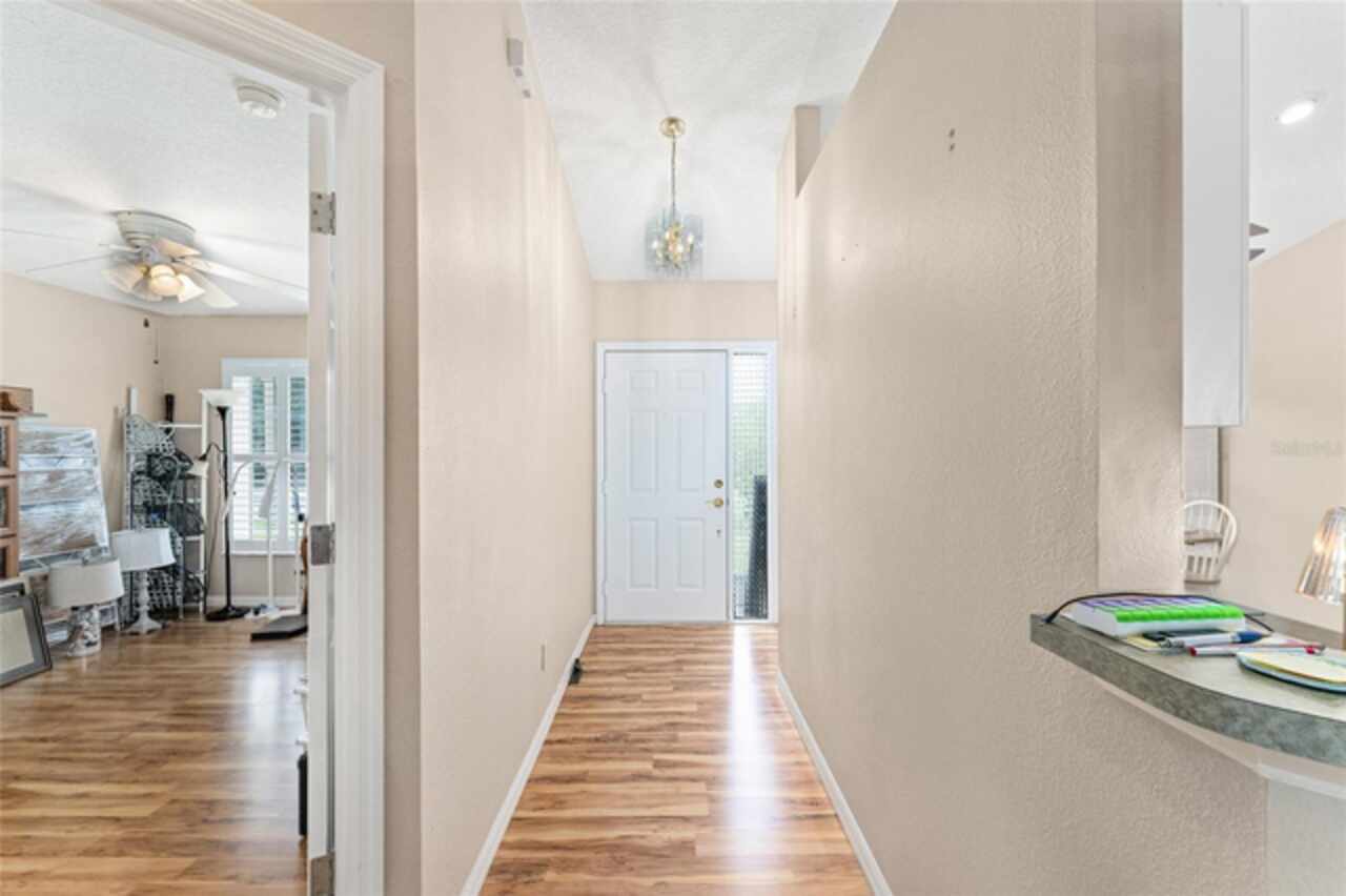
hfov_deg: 104.3
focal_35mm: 14
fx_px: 523
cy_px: 448
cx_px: 673
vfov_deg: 81.1
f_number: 8
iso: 500
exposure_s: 1/30
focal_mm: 14
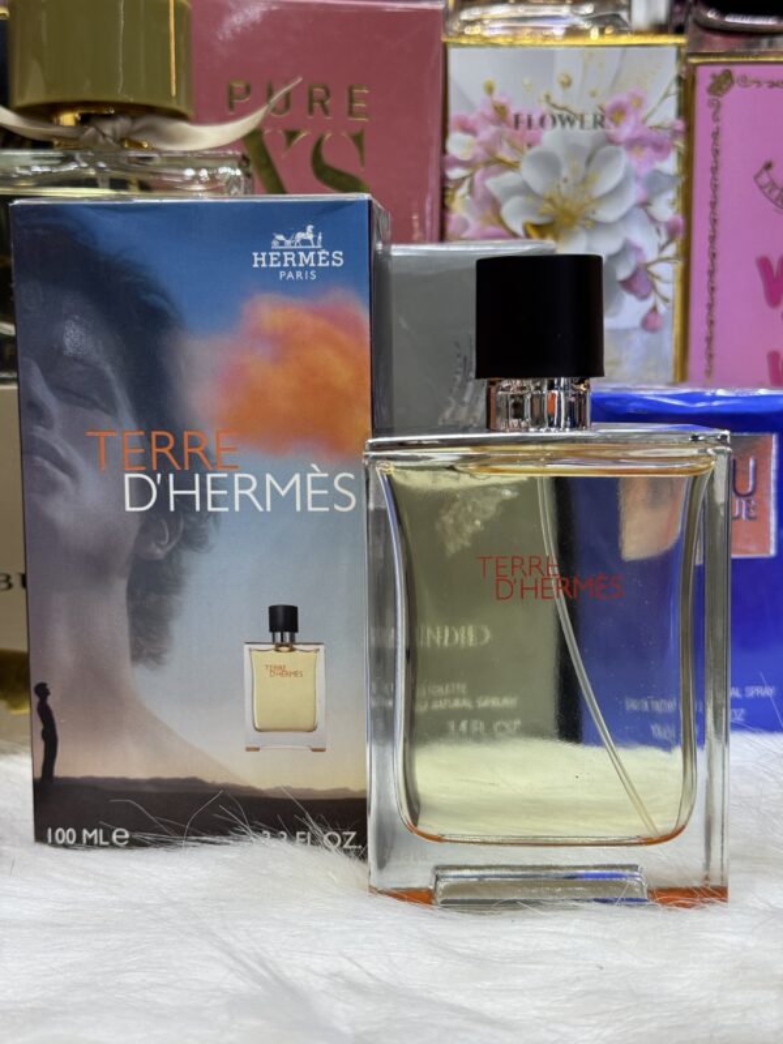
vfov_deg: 39.7
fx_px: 1448
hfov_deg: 30.3
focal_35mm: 48
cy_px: 522
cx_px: 392
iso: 80
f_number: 1.78
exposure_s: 1/100
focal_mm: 6.76
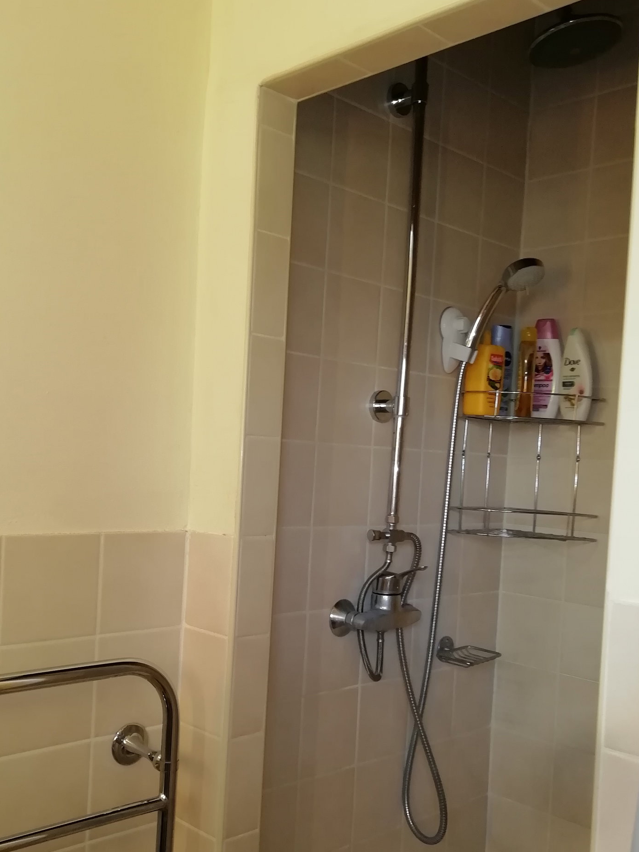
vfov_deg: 50.0
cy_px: 484
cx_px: 280
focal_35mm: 37
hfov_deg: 38.6
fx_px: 911
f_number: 2.2
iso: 100
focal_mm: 3.21
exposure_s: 1/33.3
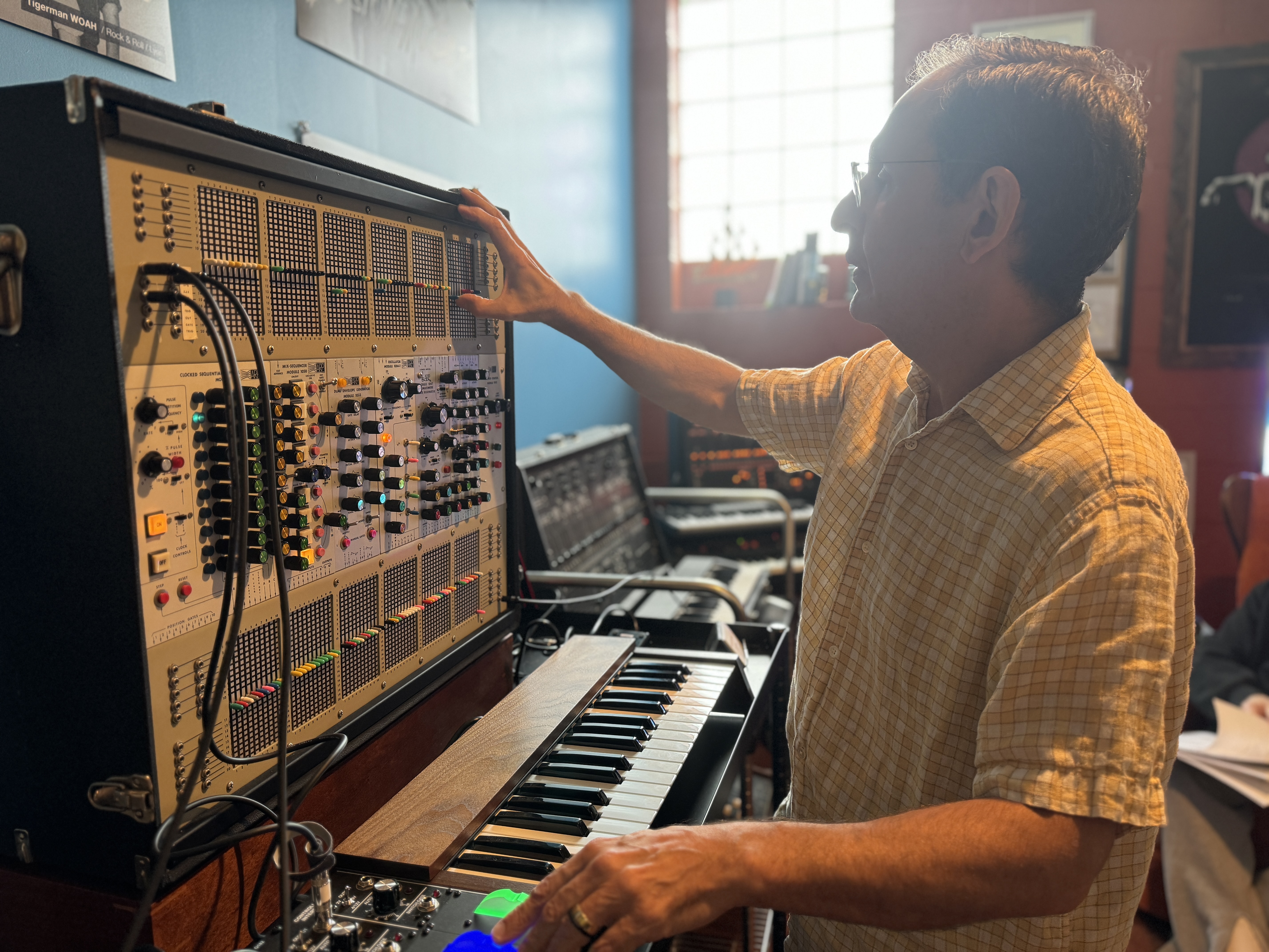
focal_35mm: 24
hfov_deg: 71.6
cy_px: 476
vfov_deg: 56.8
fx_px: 880
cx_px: 634
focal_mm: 6.76
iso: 200
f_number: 1.78
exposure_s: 1/60
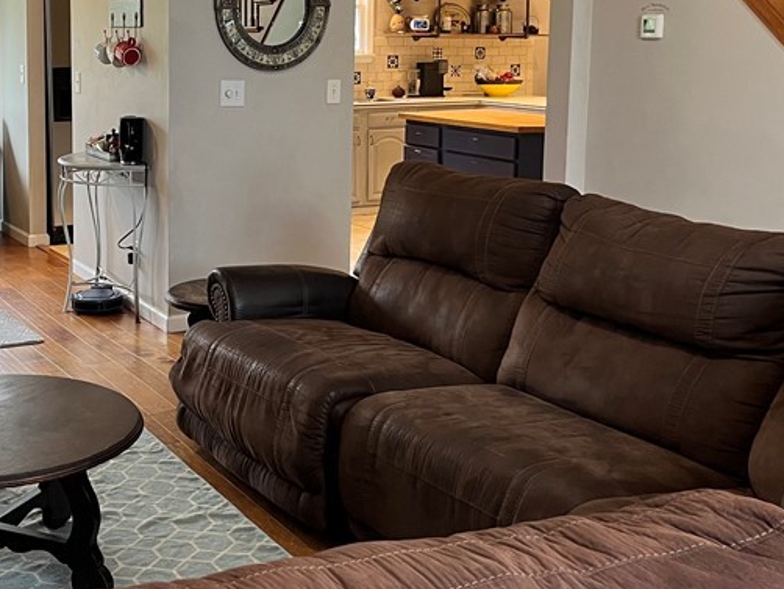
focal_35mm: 53
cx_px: 206
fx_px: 1201
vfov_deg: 27.3
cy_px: 178
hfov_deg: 35.4
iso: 125
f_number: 1.6
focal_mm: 5.1
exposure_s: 1/60
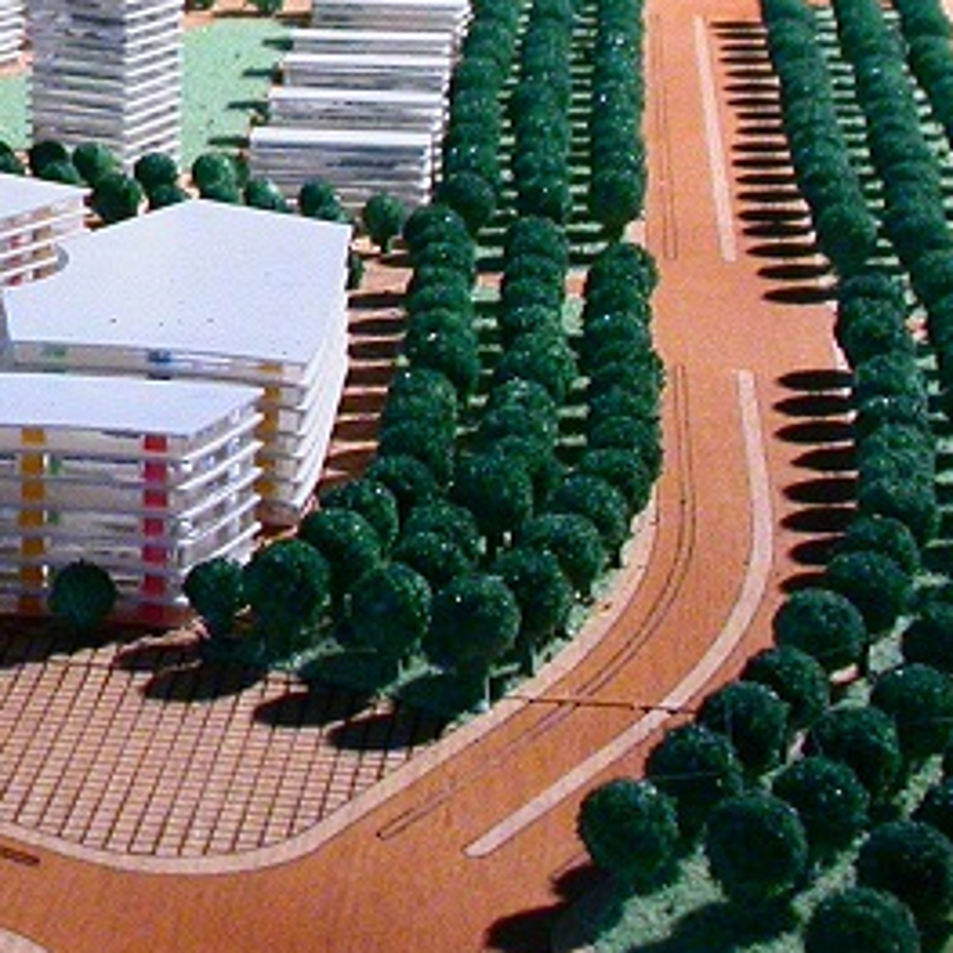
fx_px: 3582
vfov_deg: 15.0
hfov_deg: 14.2
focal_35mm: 115
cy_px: 132
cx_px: -457
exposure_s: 1/141
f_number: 4.7
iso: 200
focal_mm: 7.85
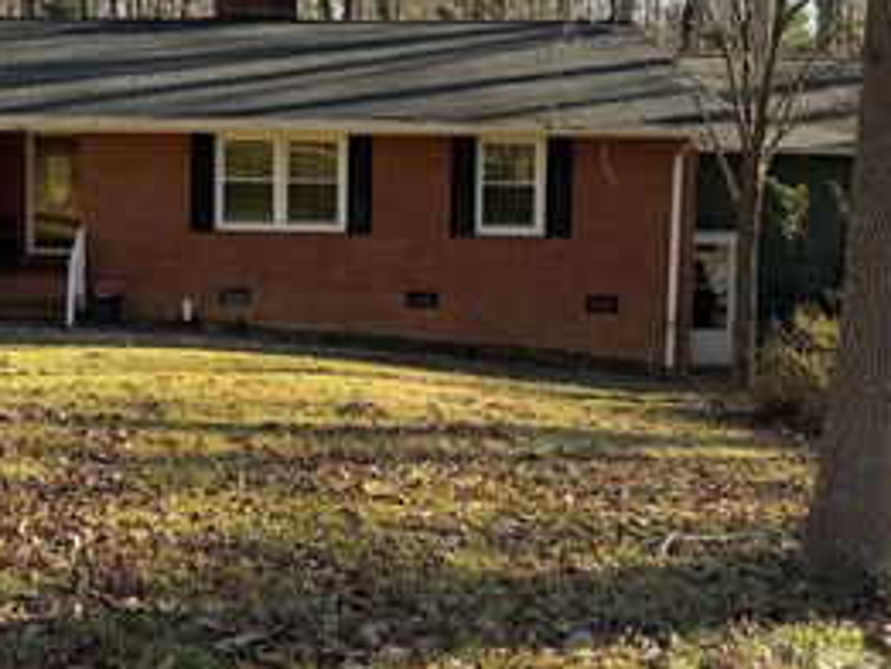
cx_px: 242
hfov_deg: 40.3
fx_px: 1185
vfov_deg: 31.0
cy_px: 169
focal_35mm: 46
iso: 80
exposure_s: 1/772
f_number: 1.78
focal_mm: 6.76
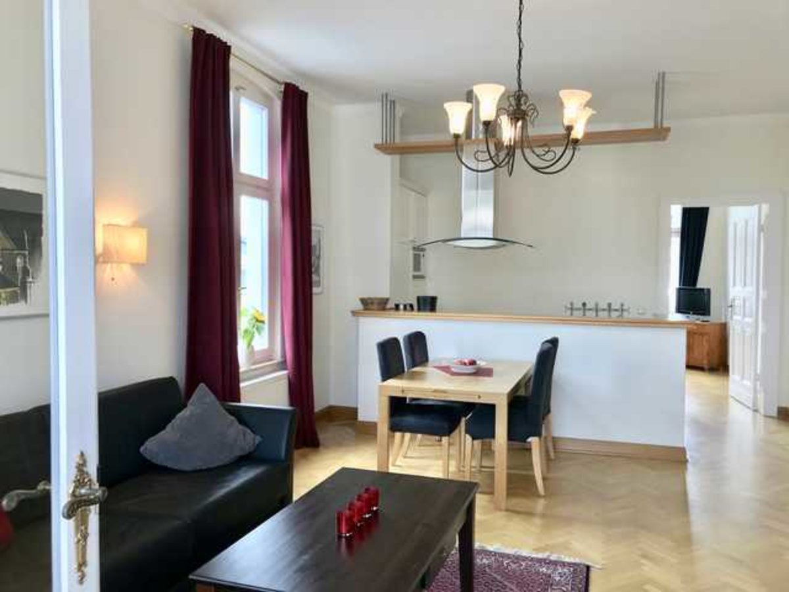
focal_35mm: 28
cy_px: 296
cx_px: 394
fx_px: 638
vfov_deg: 49.7
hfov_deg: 63.4
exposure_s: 1/50
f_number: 1.8
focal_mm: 3.99
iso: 25
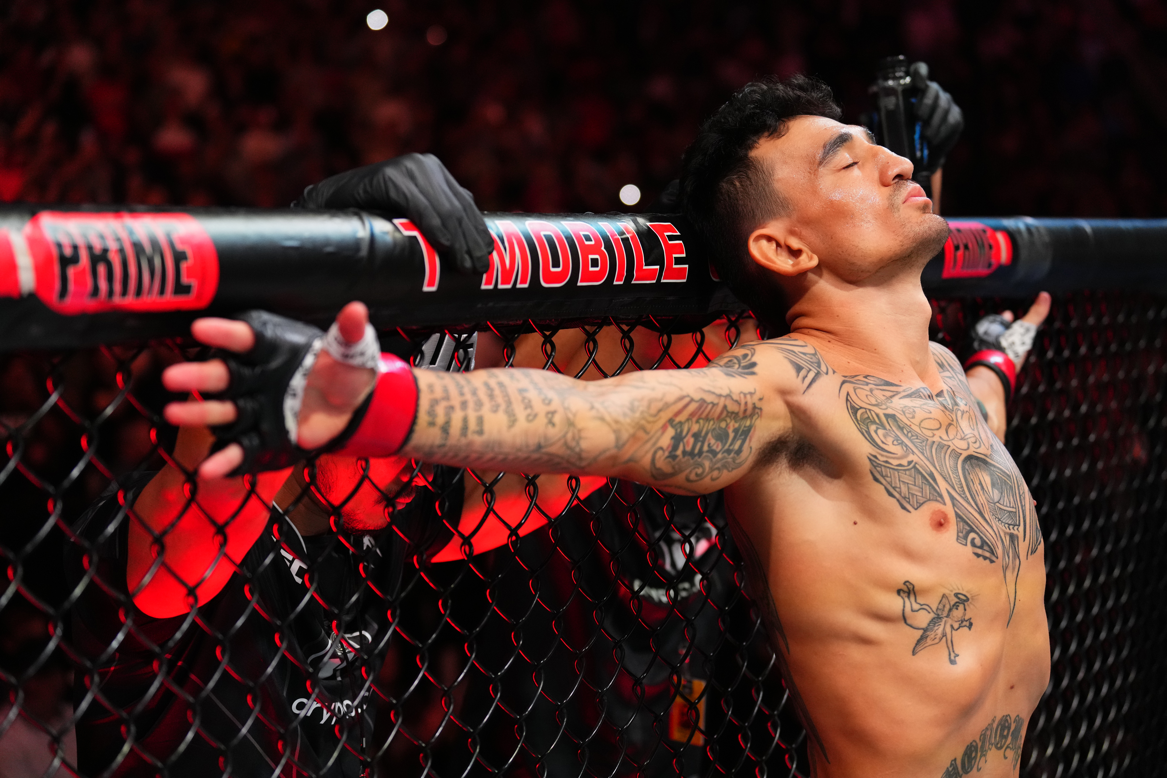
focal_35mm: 70
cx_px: 584
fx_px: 2269
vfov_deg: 19.5
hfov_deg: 28.8
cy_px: 389
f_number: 3.2
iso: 3200
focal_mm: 70
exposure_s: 1/1250
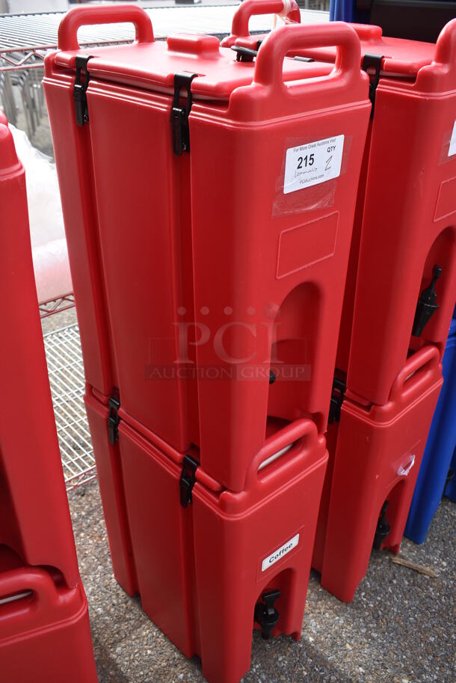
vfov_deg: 57.2
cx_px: 228
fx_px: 626
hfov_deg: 40.0
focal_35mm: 33
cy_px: 342
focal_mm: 22
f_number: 6.3
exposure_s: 1/200
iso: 200
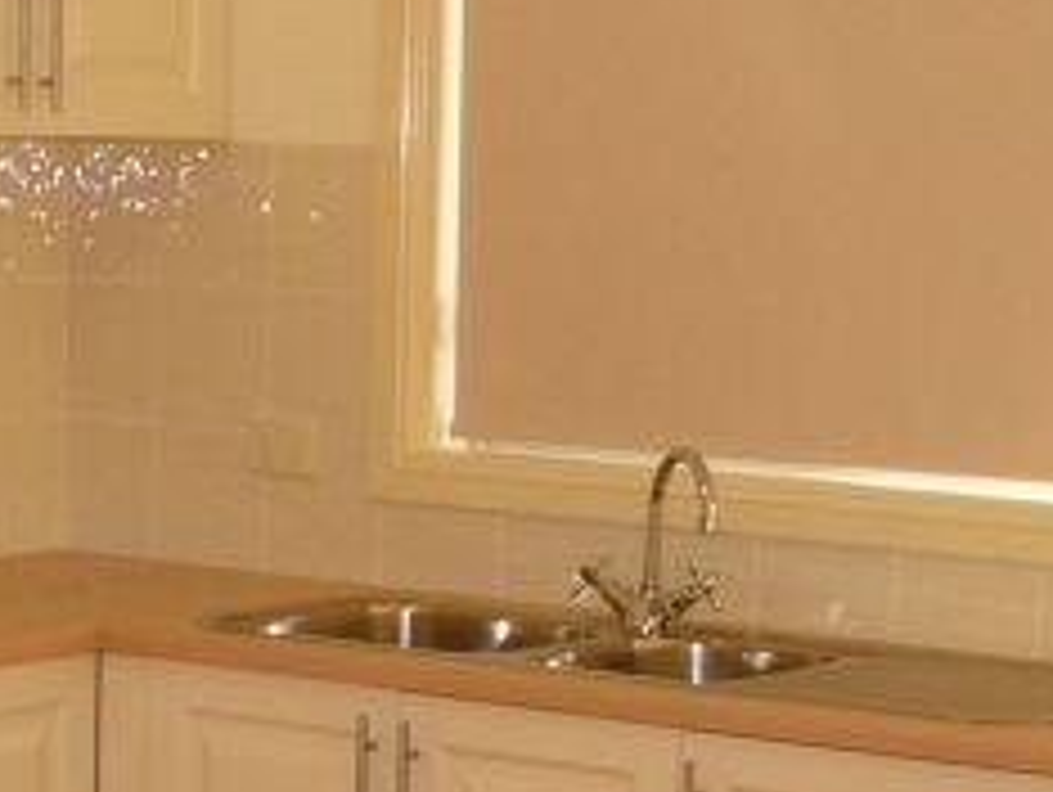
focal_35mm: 123
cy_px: 702
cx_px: 238
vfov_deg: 12.0
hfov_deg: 15.9
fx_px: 3745
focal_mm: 6
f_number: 2.8
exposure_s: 1/80
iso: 100
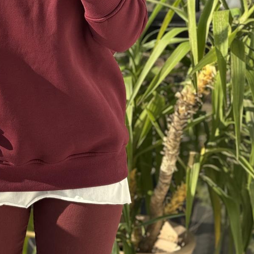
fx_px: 780
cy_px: 12
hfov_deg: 18.3
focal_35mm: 94
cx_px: 57
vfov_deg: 18.1
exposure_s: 1/422
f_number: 1.78
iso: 64
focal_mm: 6.76
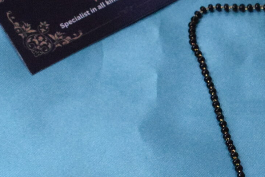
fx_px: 1318
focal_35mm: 179
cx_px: 363
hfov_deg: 11.1
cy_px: 187
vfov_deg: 7.6
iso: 6400
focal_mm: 34
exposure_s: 1/60
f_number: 11
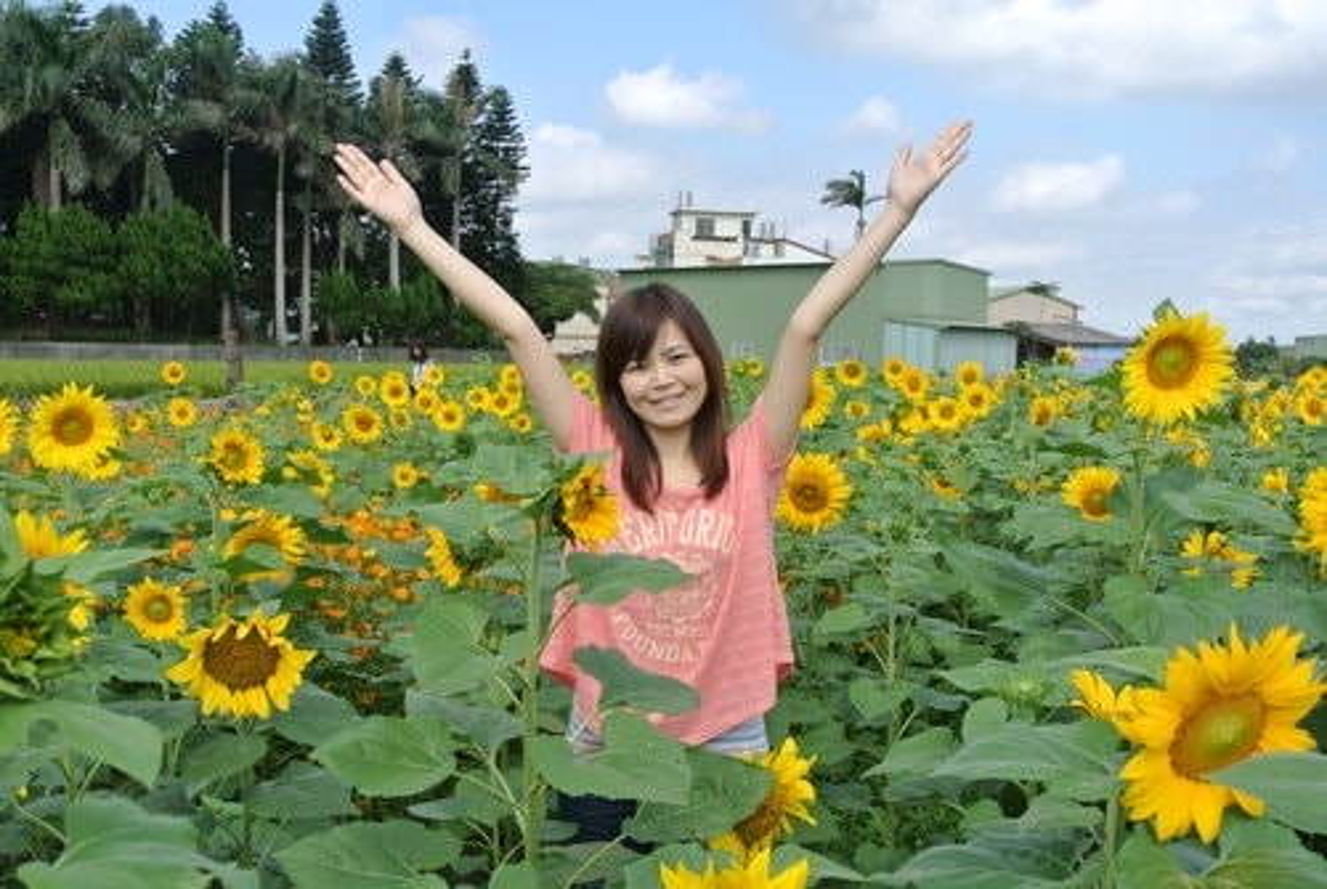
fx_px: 1366
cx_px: 664
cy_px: 444
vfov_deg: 36.1
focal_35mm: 37
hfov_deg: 51.8
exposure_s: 1/400
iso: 100
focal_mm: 14
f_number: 5
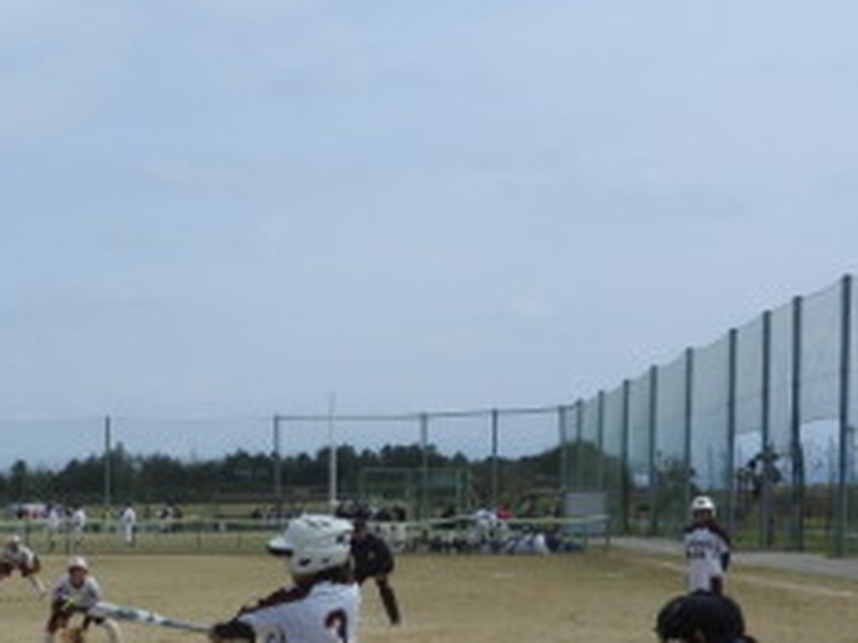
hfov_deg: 18.4
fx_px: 2527
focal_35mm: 102
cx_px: -117
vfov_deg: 14.2
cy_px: 669
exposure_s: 1/2000
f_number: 3.8
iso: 100
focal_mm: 7.2
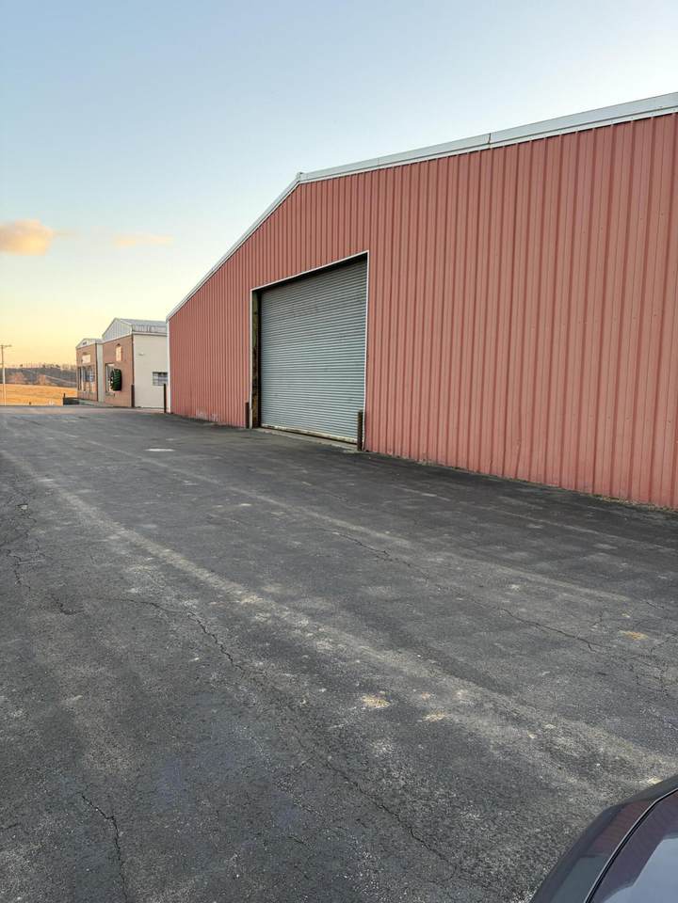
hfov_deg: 53.1
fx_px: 679
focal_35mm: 26
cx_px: 339
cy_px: 452
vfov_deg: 67.3
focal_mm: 5.96
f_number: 1.6
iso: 50
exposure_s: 1/291
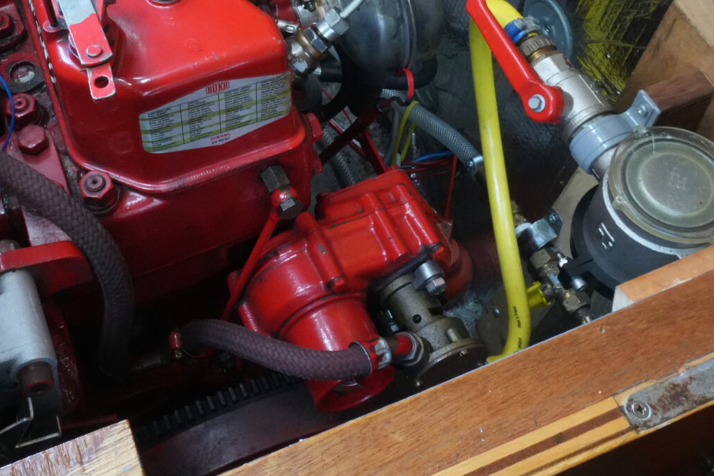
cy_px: 33
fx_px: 932
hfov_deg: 41.4
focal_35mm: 47
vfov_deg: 27.5
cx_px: 238
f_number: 20
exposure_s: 1/13
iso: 4000
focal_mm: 16
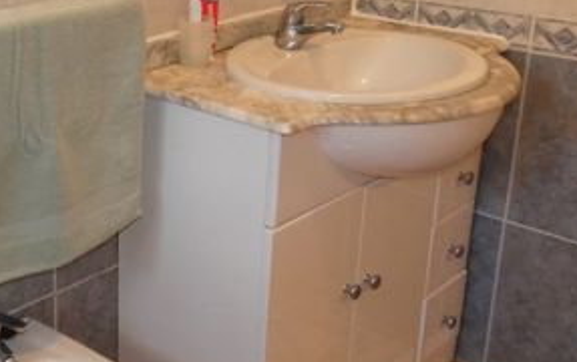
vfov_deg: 24.5
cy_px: 74
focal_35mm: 52
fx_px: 819
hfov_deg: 35.0
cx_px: -7
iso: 320
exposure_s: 1/60
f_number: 2.8
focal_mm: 3.6
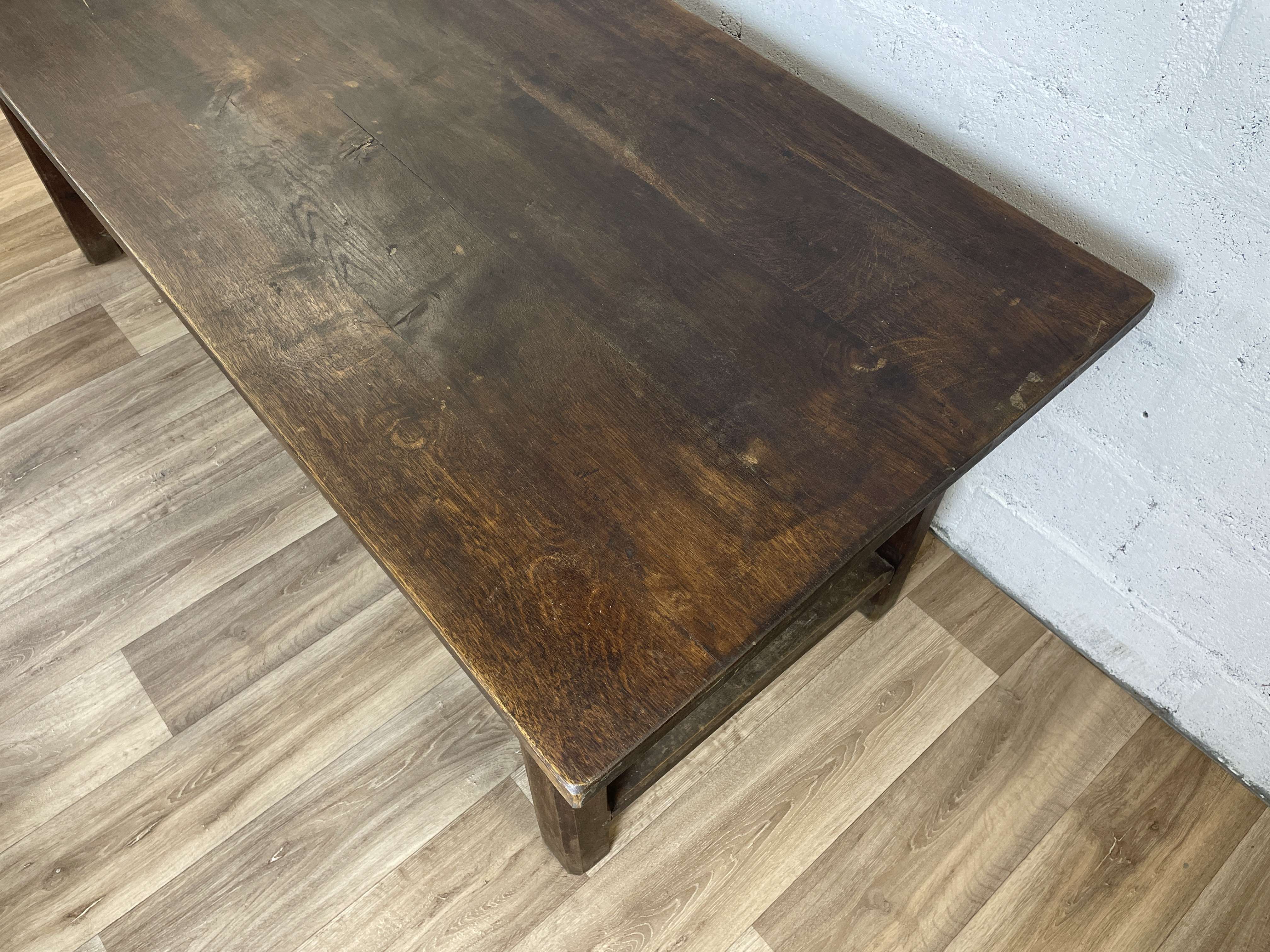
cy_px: 476
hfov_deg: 67.3
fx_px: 954
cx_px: 635
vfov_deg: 53.1
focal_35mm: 26
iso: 100
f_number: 1.6
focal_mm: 4.2
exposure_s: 1/100
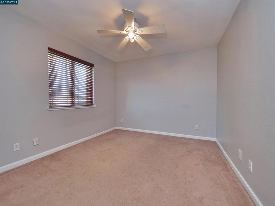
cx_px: 138
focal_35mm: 14
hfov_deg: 102.1
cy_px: 103
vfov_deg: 85.7
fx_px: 111
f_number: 4
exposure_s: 1/160
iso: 800
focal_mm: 7
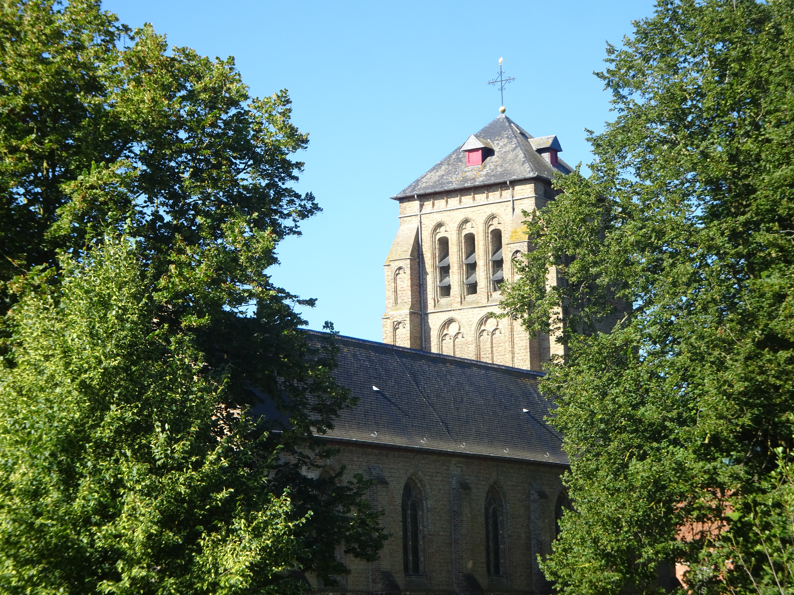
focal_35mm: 93
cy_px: 298
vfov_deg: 15.9
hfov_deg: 21.1
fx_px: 2133
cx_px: 397
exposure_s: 1/200
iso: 80
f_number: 5
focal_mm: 15.92
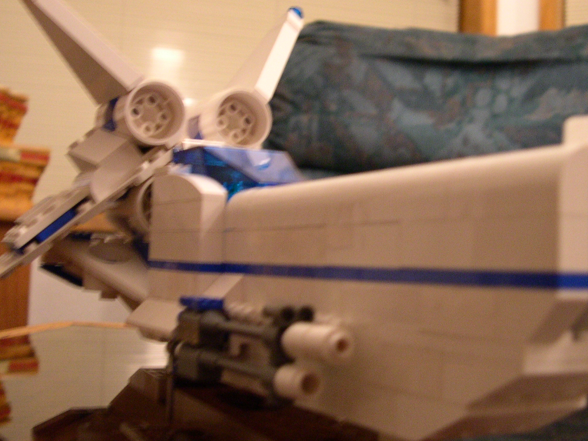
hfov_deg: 37.4
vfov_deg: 28.5
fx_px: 866
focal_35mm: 51
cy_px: 197
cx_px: 330
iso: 400
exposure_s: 1/5.1
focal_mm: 8
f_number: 2.8
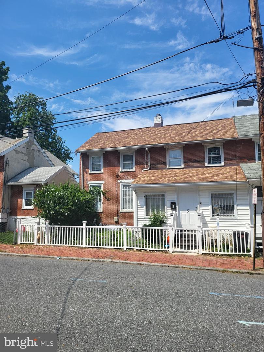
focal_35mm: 24
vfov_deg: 71.6
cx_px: 132
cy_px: 176
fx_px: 244
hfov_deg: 56.8
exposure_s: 1/2614
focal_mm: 5
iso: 40
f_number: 1.8
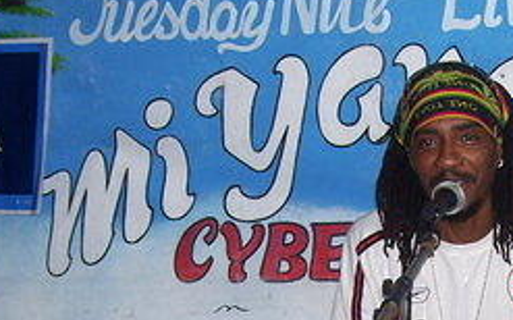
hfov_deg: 20.9
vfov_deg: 12.9
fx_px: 1383
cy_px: 370
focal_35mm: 99
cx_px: 370
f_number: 2.7
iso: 100
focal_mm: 6
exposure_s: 1/60
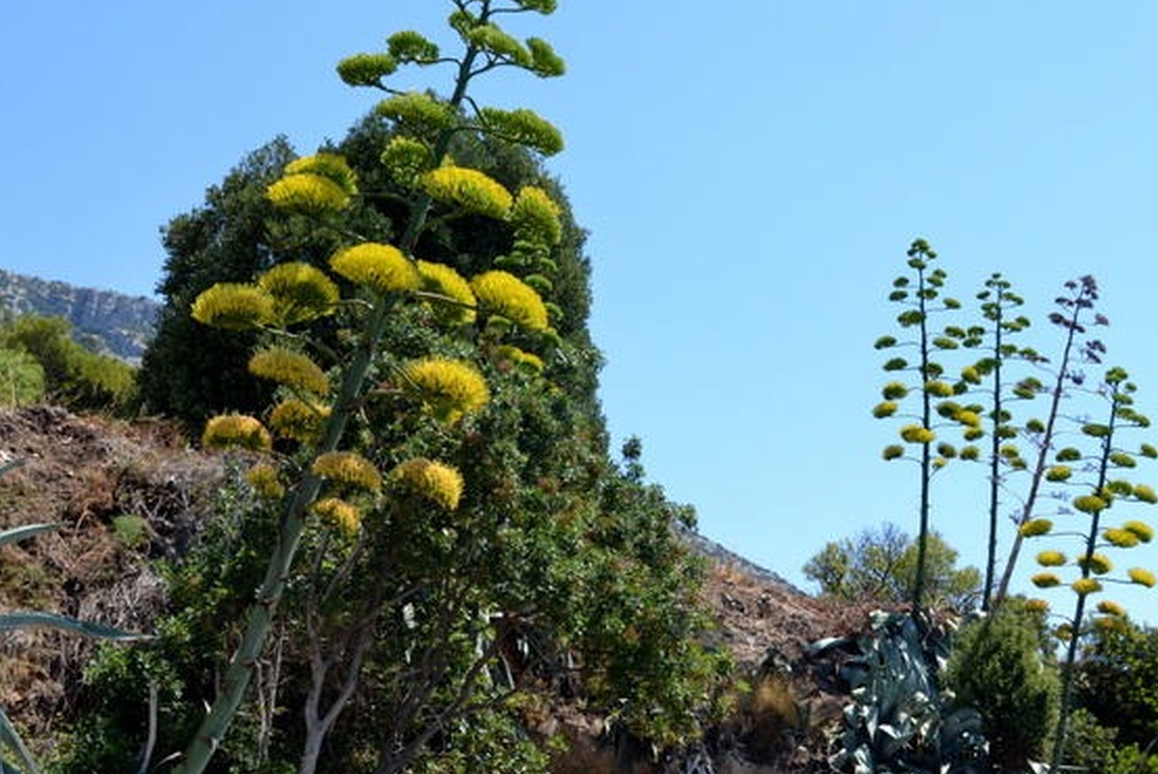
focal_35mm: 52
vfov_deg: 26.0
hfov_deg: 38.1
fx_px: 1673
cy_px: 389
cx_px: 623
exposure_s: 1/250
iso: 100
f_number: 5.6
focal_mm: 24
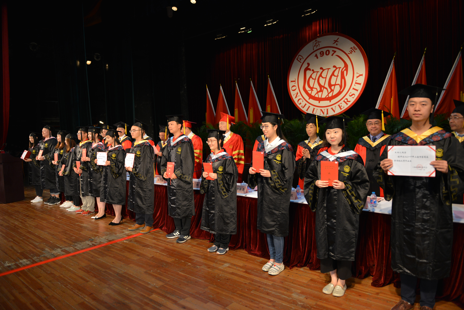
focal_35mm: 24
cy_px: 155
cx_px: 232
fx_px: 309
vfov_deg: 53.1
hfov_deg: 73.7
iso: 1000
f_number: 2.8
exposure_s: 1/250
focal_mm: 24
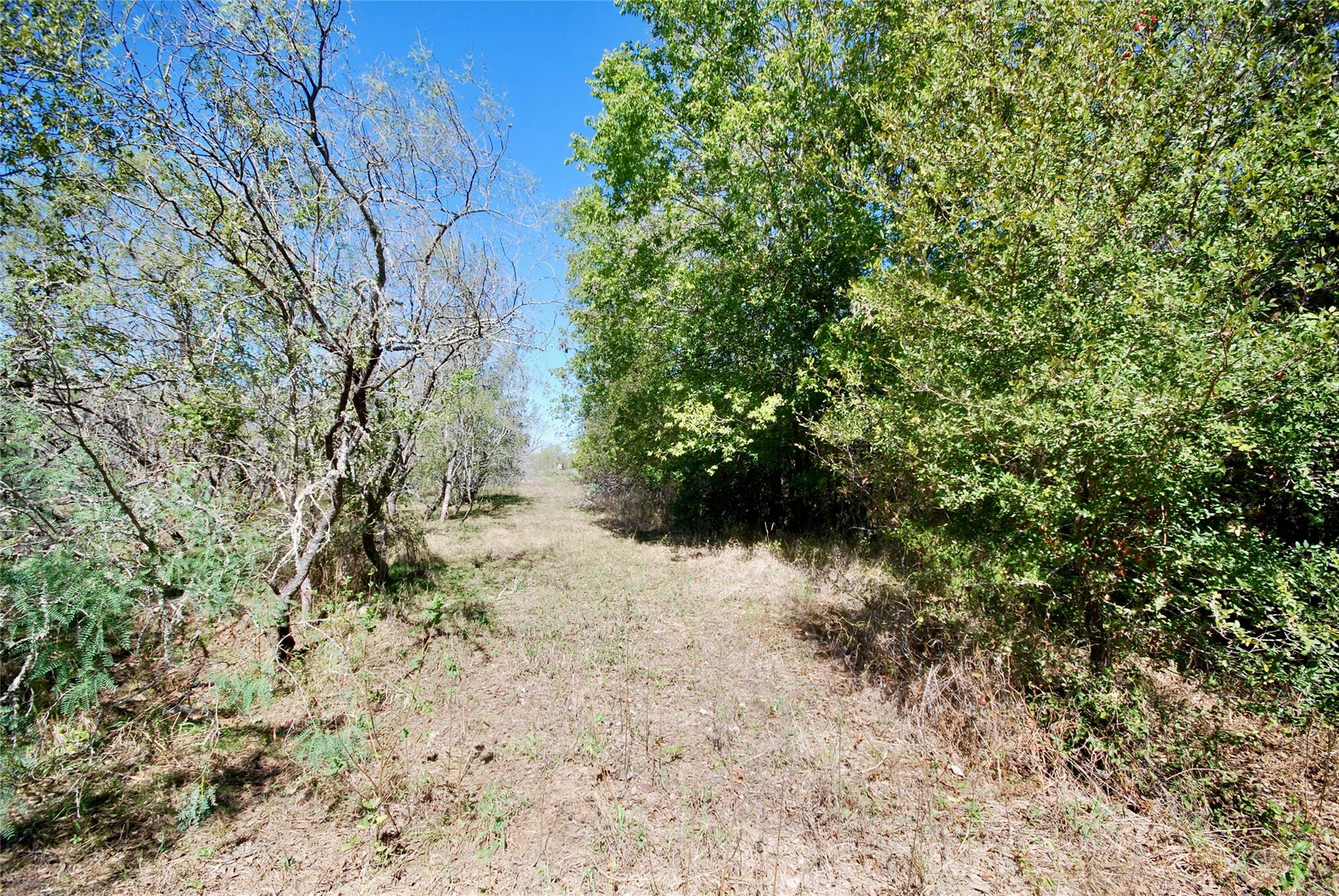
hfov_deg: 100.3
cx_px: 670
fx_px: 558
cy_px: 448
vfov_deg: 77.5
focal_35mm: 15
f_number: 6.3
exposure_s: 1/160
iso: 100
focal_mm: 10
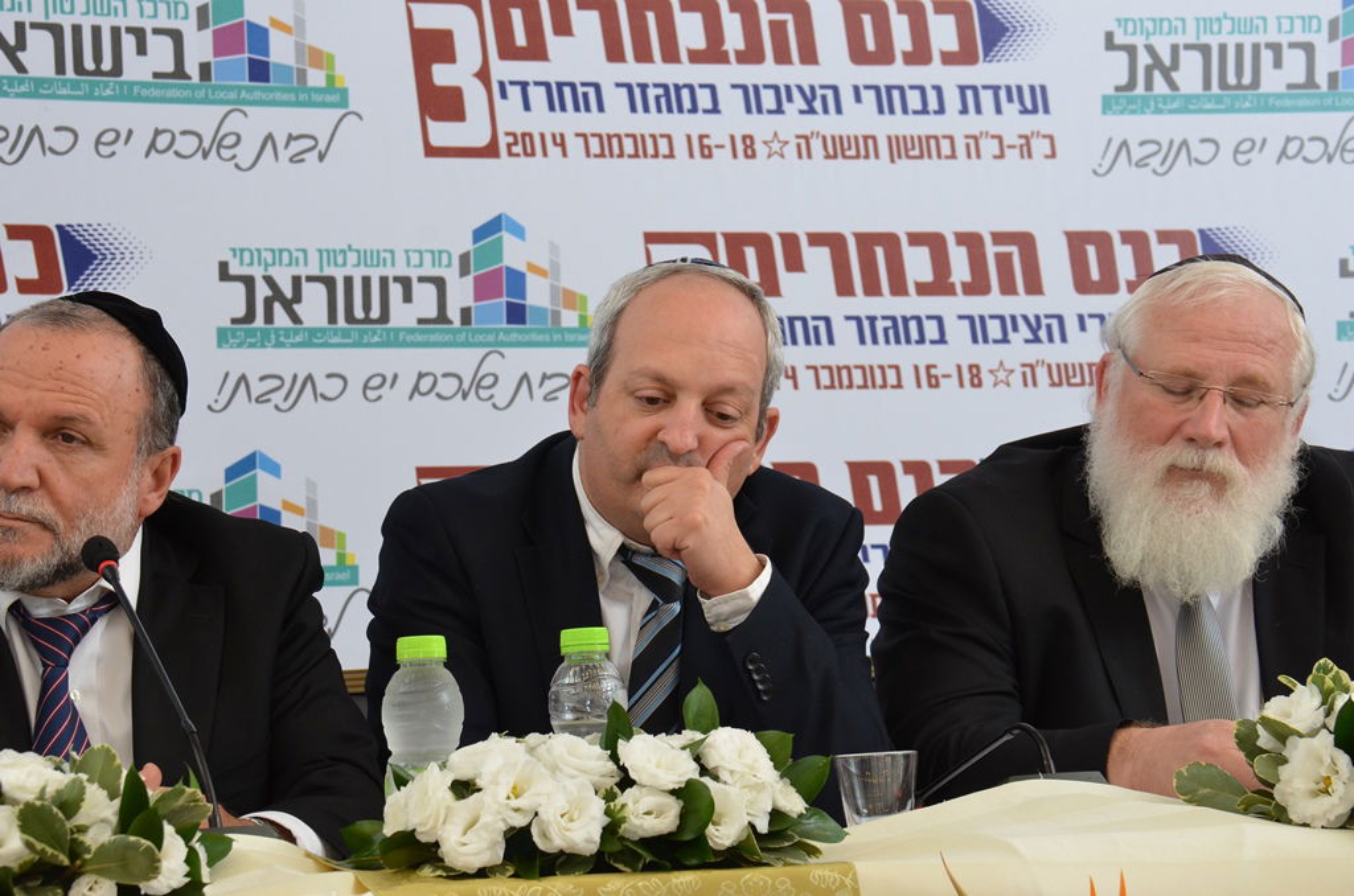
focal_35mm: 142
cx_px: 677
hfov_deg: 14.4
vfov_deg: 9.6
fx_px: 5348
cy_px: 448
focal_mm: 95
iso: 1000
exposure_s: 1/160
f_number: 9
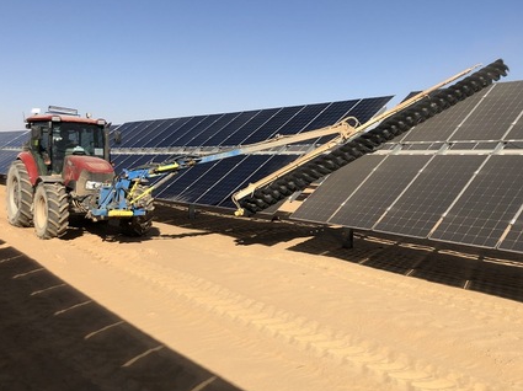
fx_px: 528
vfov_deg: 40.6
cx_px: 300
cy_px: 189
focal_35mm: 35
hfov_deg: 52.5
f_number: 1.8
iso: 25
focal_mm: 3.99
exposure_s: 1/2825
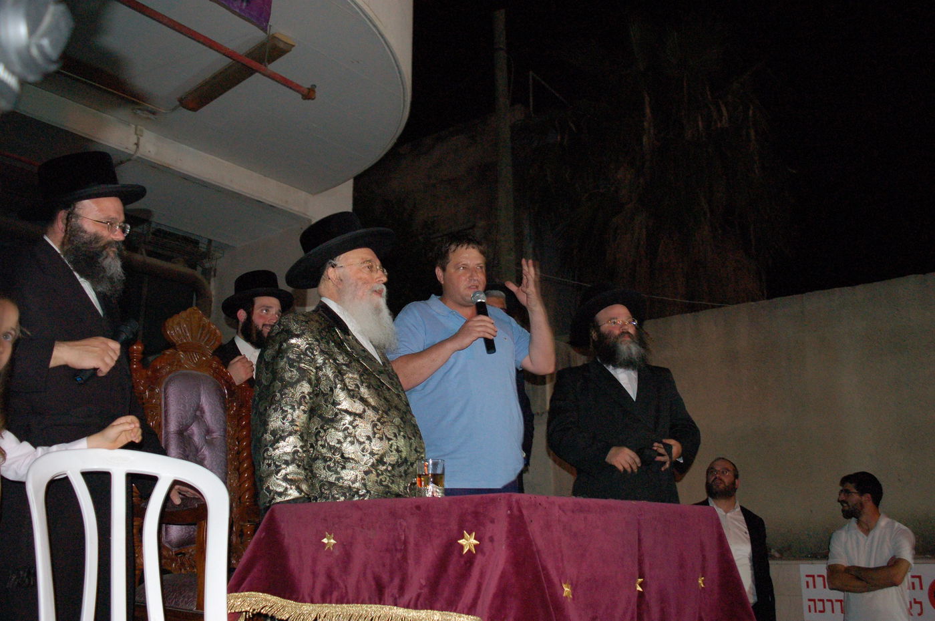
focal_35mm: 33
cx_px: 468
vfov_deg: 39.9
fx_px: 856
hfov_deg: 57.3
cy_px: 310
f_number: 5
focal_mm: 22
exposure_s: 1/60
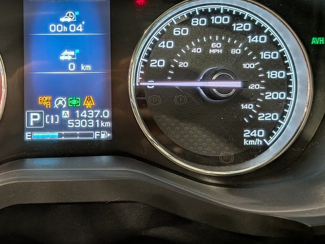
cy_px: 63
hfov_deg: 36.4
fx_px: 479
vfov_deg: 28.2
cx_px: 69
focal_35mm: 51
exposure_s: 1/50.5
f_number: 1.7
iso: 26
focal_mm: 4.53
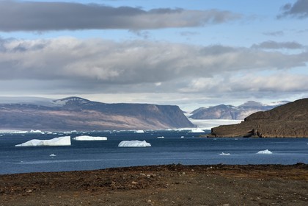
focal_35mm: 155
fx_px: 1326
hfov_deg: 13.2
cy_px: 103
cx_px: 154
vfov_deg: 8.9
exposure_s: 1/400
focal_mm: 155
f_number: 13
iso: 200
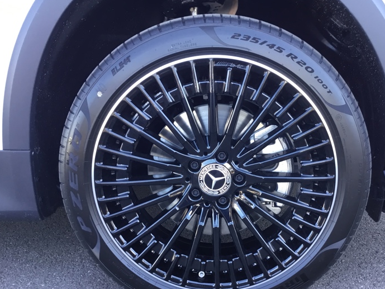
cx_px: 218
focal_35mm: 36
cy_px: 162
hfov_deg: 51.2
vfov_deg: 39.6
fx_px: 400
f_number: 2.4
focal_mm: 3.3
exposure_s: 1/33
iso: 40
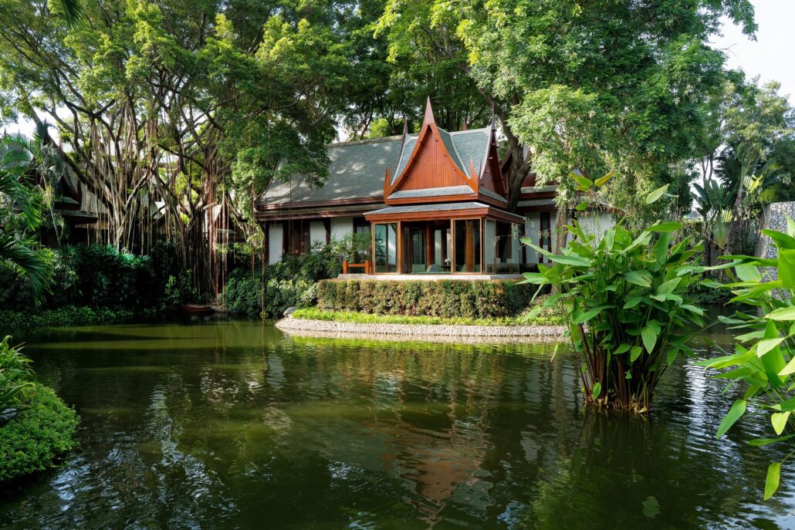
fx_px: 552
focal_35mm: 25
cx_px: 398
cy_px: 265
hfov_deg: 71.5
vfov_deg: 51.3
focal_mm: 25
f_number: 5.6
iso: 100
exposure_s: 1/60
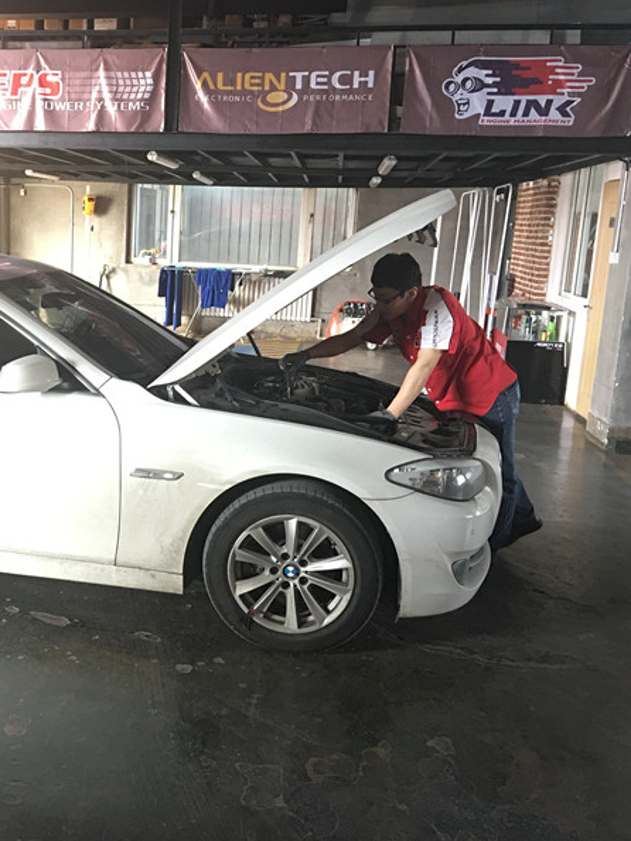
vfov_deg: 47.9
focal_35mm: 39
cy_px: 420
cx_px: 115
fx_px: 948
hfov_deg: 35.5
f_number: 2.2
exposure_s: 1/17
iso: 100
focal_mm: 4.15
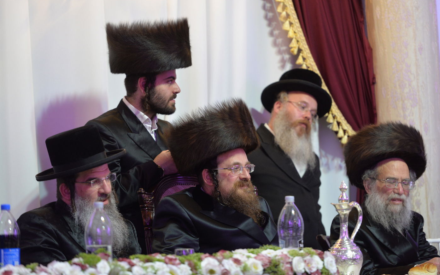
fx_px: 2147
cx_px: 220
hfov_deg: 11.7
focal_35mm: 179
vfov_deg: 7.3
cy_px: 135
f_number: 3.5
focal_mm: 175
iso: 1600
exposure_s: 1/160
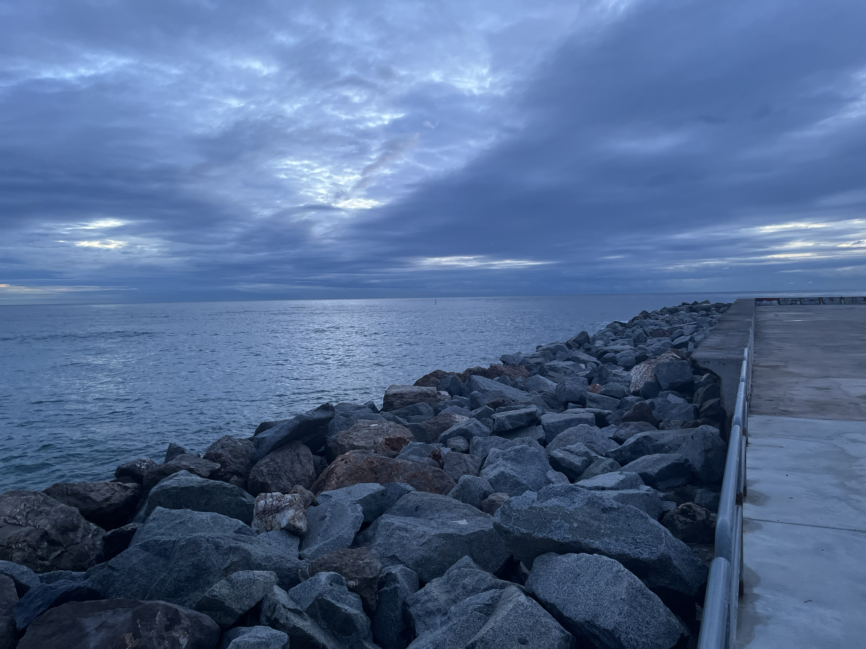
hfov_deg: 67.3
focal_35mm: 26
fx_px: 650
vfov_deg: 53.1
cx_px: 433
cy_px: 324
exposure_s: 1/60
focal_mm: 5.1
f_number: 1.6
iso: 320
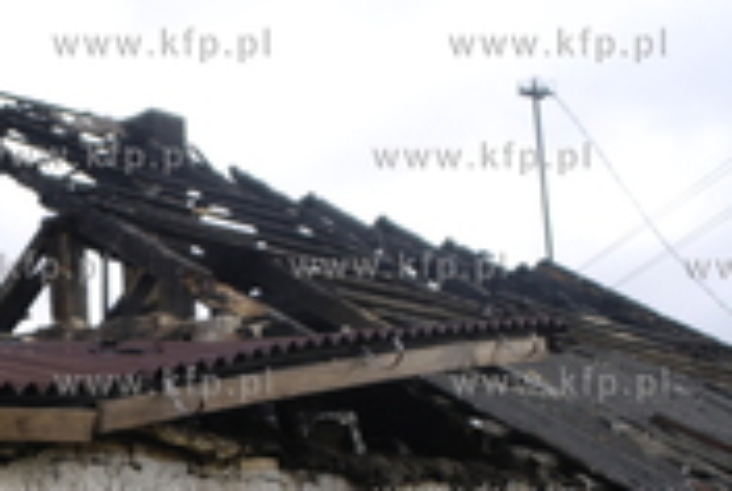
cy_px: 441
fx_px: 1670
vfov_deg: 16.5
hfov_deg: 23.1
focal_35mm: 82
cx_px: -87
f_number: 2.8
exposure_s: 1/400
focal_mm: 24
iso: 100
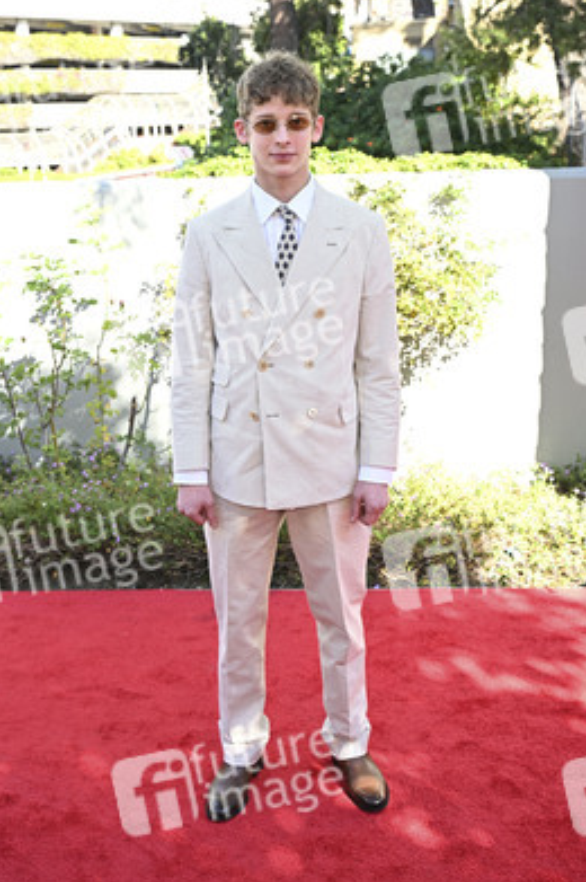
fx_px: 1052
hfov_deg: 31.1
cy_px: 444
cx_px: 293
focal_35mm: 43
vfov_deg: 45.5
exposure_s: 1/320
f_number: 5.6
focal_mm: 42
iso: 640
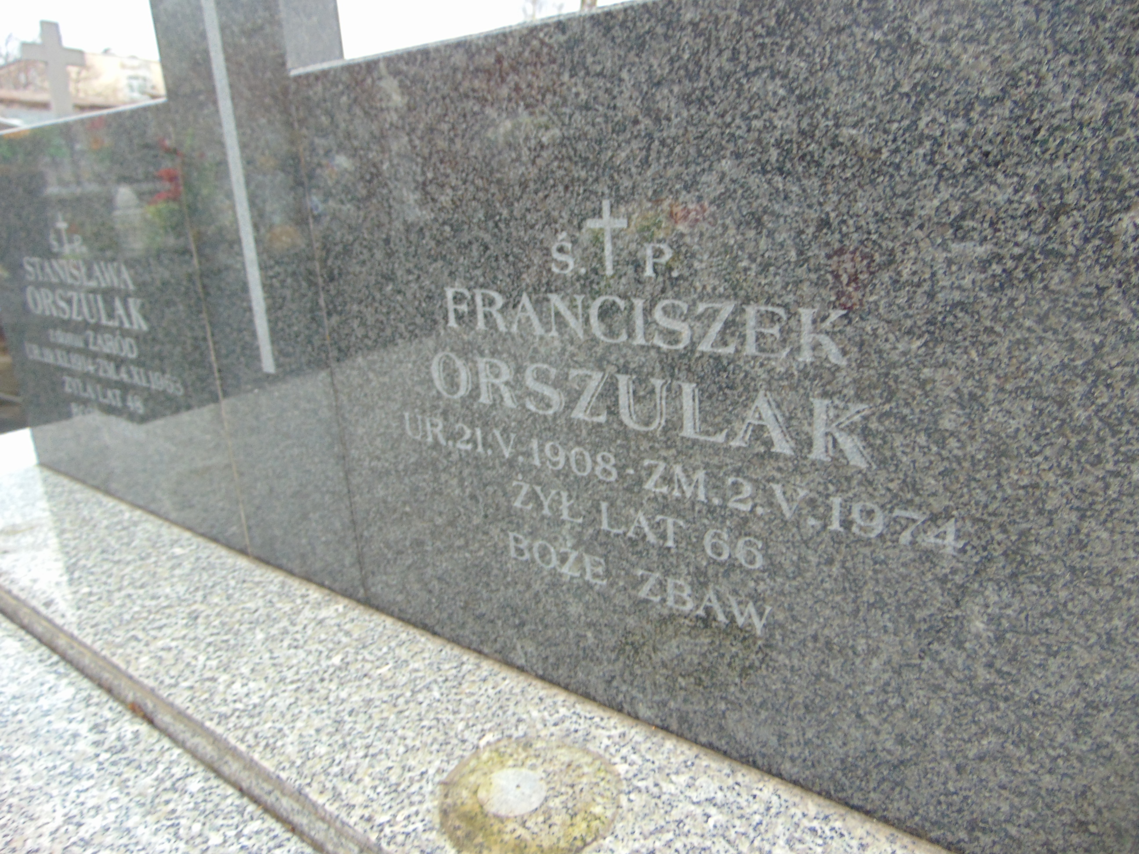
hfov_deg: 69.4
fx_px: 823
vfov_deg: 54.9
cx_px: 570
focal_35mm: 25
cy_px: 427
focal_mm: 4.5
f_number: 3
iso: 80
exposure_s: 1/30
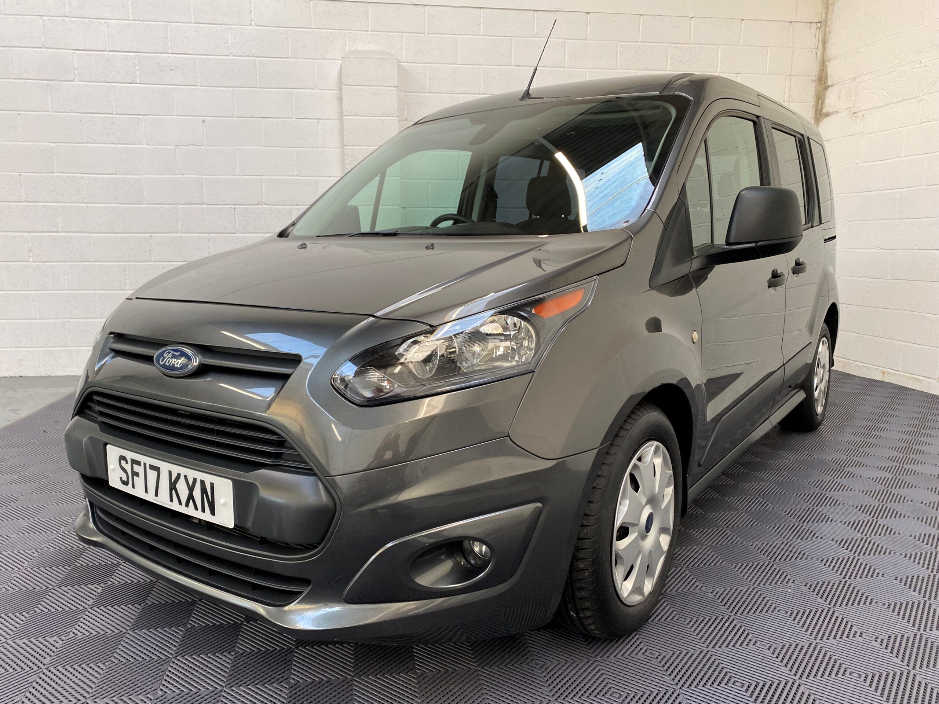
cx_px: 470
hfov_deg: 67.3
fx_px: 705
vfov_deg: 53.1
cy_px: 352
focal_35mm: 26
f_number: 1.8
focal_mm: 4.25
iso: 125
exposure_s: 1/100
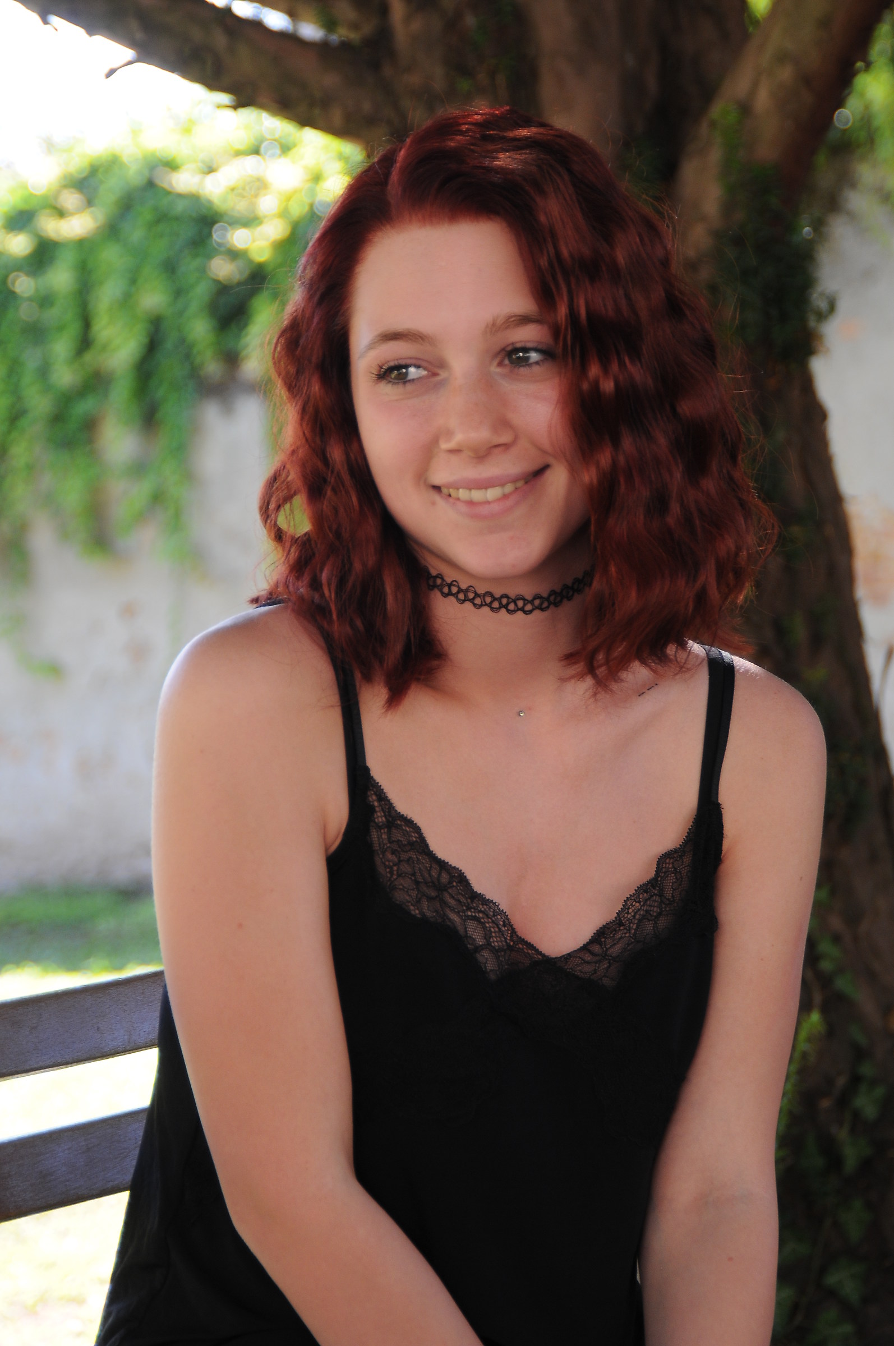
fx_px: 4369
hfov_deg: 11.7
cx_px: 447
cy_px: 673
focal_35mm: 117
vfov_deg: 17.5
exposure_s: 1/80
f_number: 5.3
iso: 250
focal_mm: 78
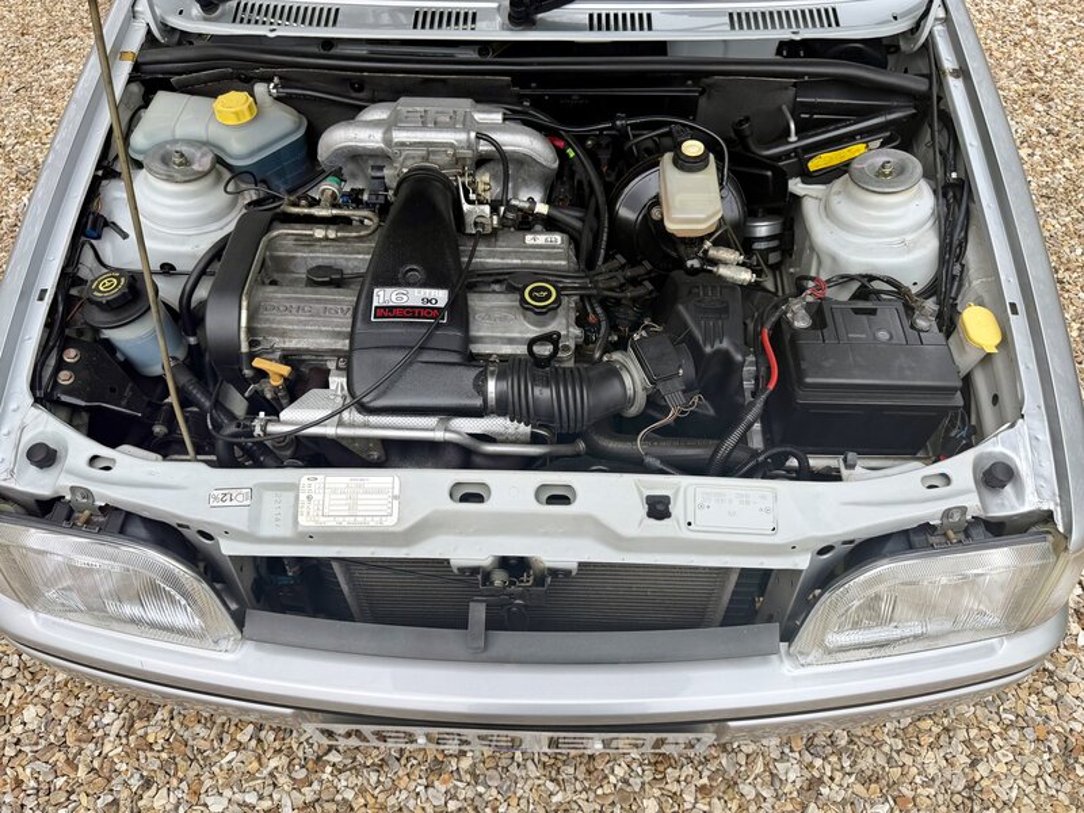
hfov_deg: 71.6
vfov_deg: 56.8
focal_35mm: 24
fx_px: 752
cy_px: 406
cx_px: 542
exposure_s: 1/1493
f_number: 1.78
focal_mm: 6.76
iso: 80
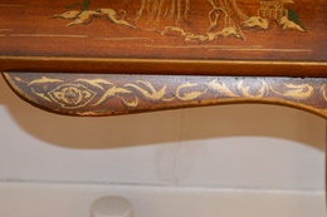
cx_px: 208
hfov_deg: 11.9
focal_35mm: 173
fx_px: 1570
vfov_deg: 7.9
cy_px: 48
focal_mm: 50
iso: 1100
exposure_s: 1/60
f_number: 5.6
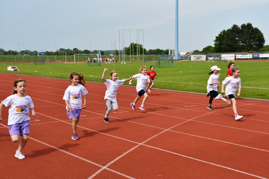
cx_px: 134
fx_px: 381
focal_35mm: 51
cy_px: 90
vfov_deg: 26.5
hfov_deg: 38.9
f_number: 8
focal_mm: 34
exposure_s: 1/250
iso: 110
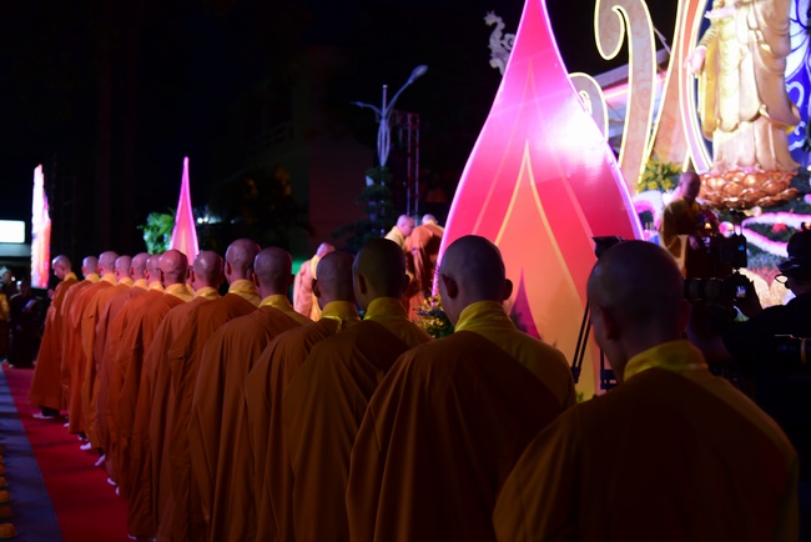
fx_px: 992
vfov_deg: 30.5
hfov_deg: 44.5
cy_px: 271
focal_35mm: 44
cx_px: 406
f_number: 4
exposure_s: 1/40
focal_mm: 44
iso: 1000
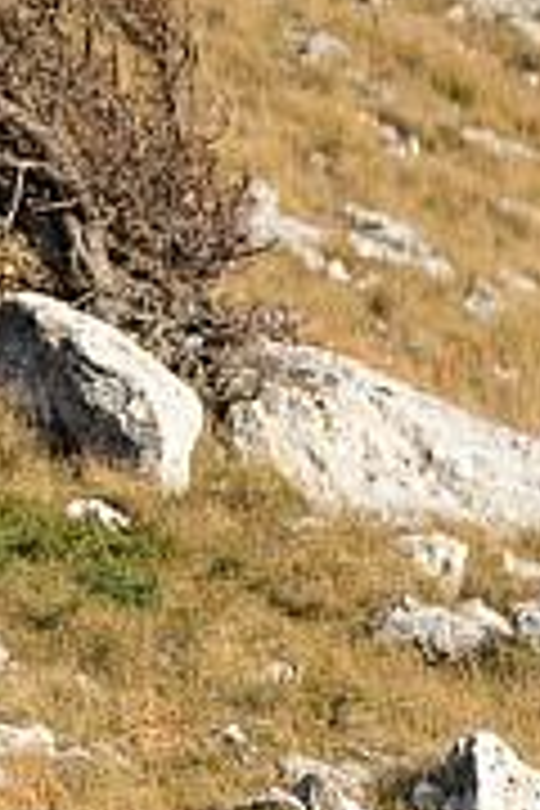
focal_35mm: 2496
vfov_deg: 0.8
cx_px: 0
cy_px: 1186
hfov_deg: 0.6
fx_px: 56156
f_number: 9
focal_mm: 500
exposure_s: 1/320
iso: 500
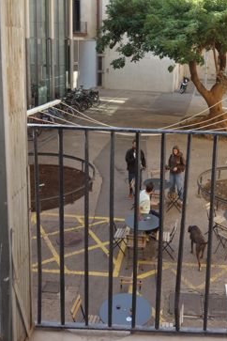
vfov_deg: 46.7
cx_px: 163
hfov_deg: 32.2
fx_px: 388
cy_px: 114
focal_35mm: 41
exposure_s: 1/160
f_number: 4.5
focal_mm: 10.4
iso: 200
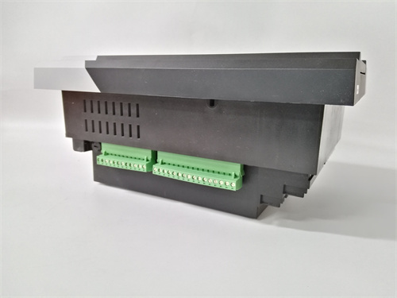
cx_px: 198
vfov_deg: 53.1
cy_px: 149
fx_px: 298
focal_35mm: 26
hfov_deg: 67.3
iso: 530
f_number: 1.8
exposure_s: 1/20
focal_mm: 3.63
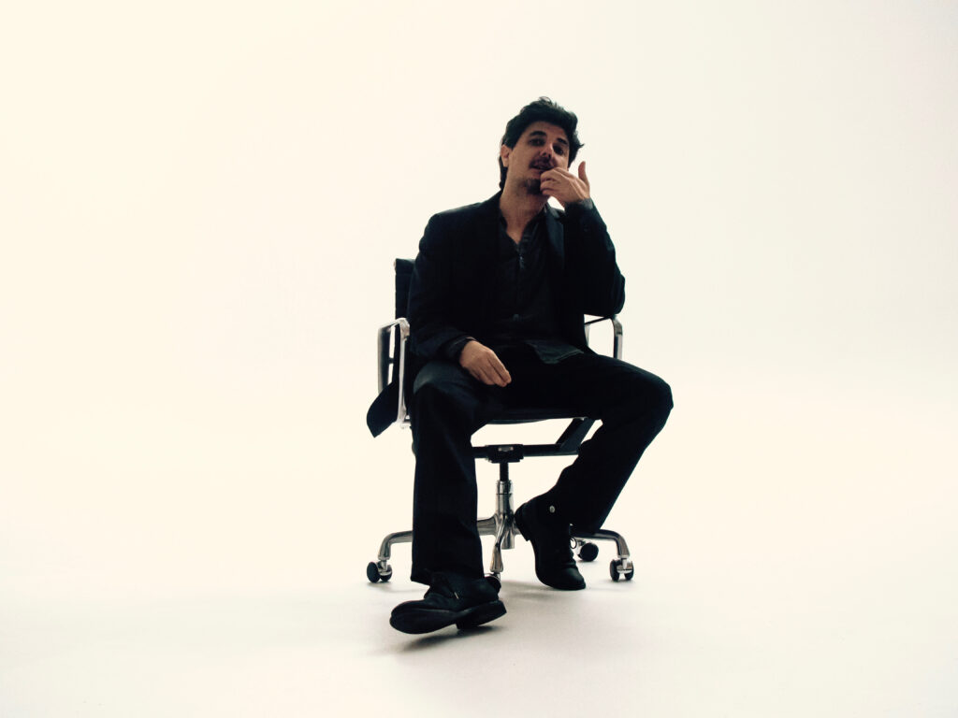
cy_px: 359
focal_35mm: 48
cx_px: 479
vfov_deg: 30.3
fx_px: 1328
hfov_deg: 39.7
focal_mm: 24
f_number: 3.5
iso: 1000
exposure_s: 1/60
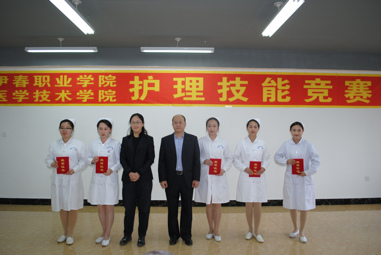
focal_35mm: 27
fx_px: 286
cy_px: 128
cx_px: 190
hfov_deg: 67.3
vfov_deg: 48.0
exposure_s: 1/60
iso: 200
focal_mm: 18
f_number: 3.5
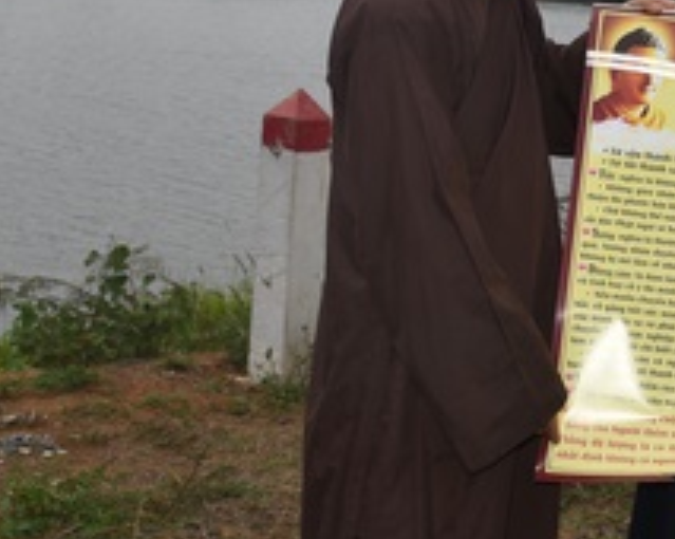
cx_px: 792
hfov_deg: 20.9
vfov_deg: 17.6
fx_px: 1716
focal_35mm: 86
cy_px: 89
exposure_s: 1/125
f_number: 5.6
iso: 160
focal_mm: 30
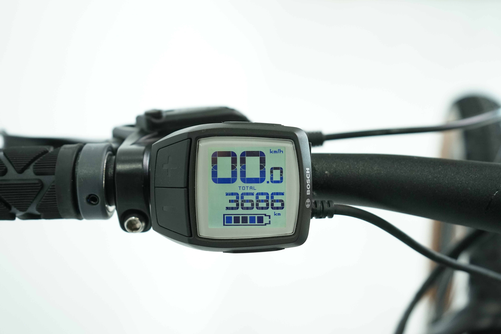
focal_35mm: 47
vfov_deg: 28.6
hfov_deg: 41.9
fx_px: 654
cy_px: 167
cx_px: 250
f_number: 4.5
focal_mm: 47
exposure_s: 1/200
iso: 1600
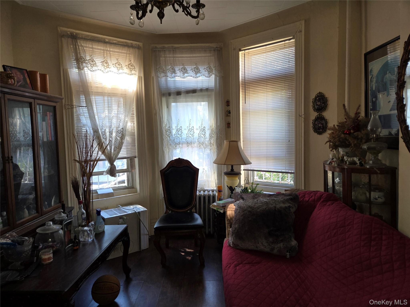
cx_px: 205
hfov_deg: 73.9
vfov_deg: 58.9
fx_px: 272
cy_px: 154
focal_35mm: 23
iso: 80
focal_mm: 5.4
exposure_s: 1/60
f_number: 1.8
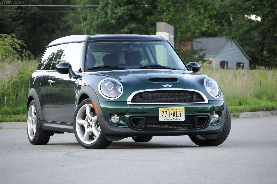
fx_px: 1337
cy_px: 92
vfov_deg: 7.9
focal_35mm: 174
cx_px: 138
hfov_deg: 11.8
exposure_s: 1/250
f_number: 5
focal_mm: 116
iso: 2000
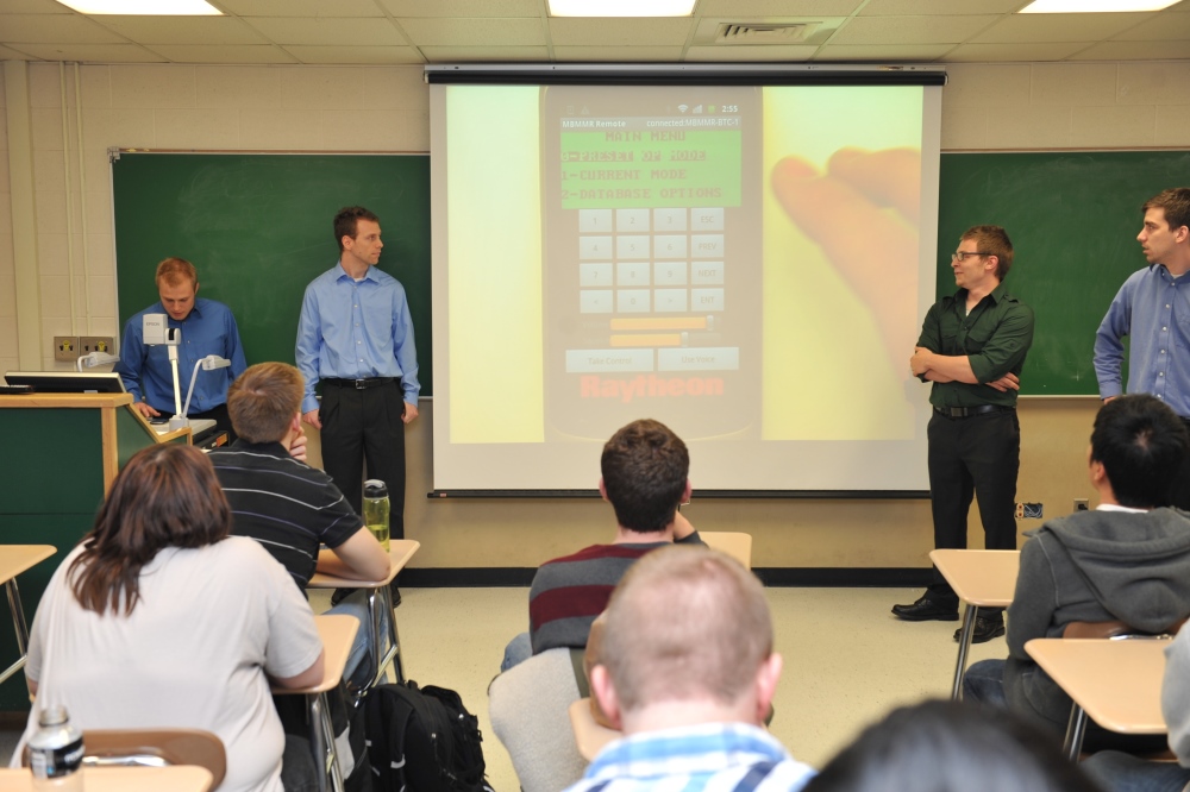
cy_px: 396
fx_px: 1256
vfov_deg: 35.0
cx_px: 595
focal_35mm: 38
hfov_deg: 50.7
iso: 450
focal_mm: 38
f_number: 5
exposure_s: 1/60
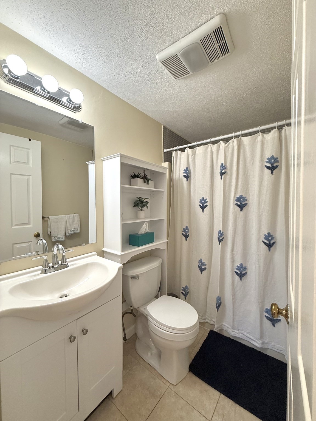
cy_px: 210
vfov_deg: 102.1
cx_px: 158
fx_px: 170
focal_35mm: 14
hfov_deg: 85.7
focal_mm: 2.22
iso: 160
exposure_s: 1/120
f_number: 2.2
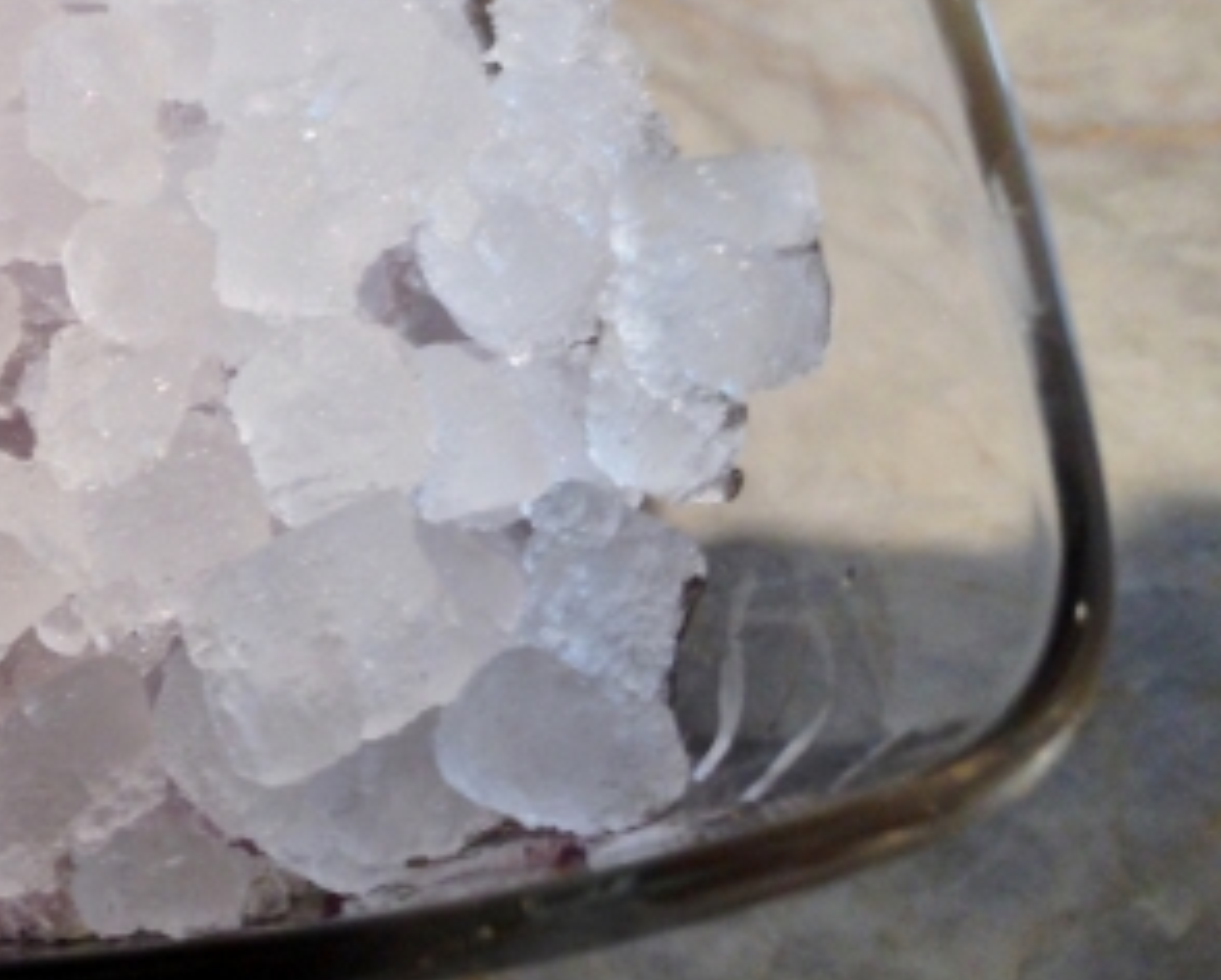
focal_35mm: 70
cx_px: -46
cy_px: 62
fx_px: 2533
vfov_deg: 21.3
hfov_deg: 25.5
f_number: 2.4
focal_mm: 4.12
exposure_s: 1/20
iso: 80
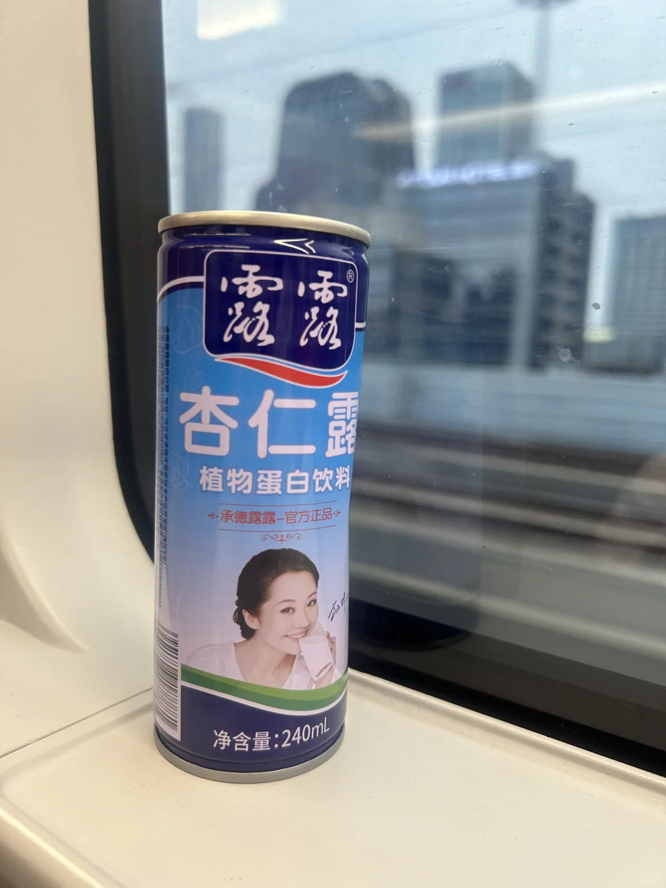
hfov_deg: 53.1
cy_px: 444
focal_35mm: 26
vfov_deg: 67.3
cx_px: 333
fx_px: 667
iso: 100
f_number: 1.5
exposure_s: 1/82
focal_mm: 5.7
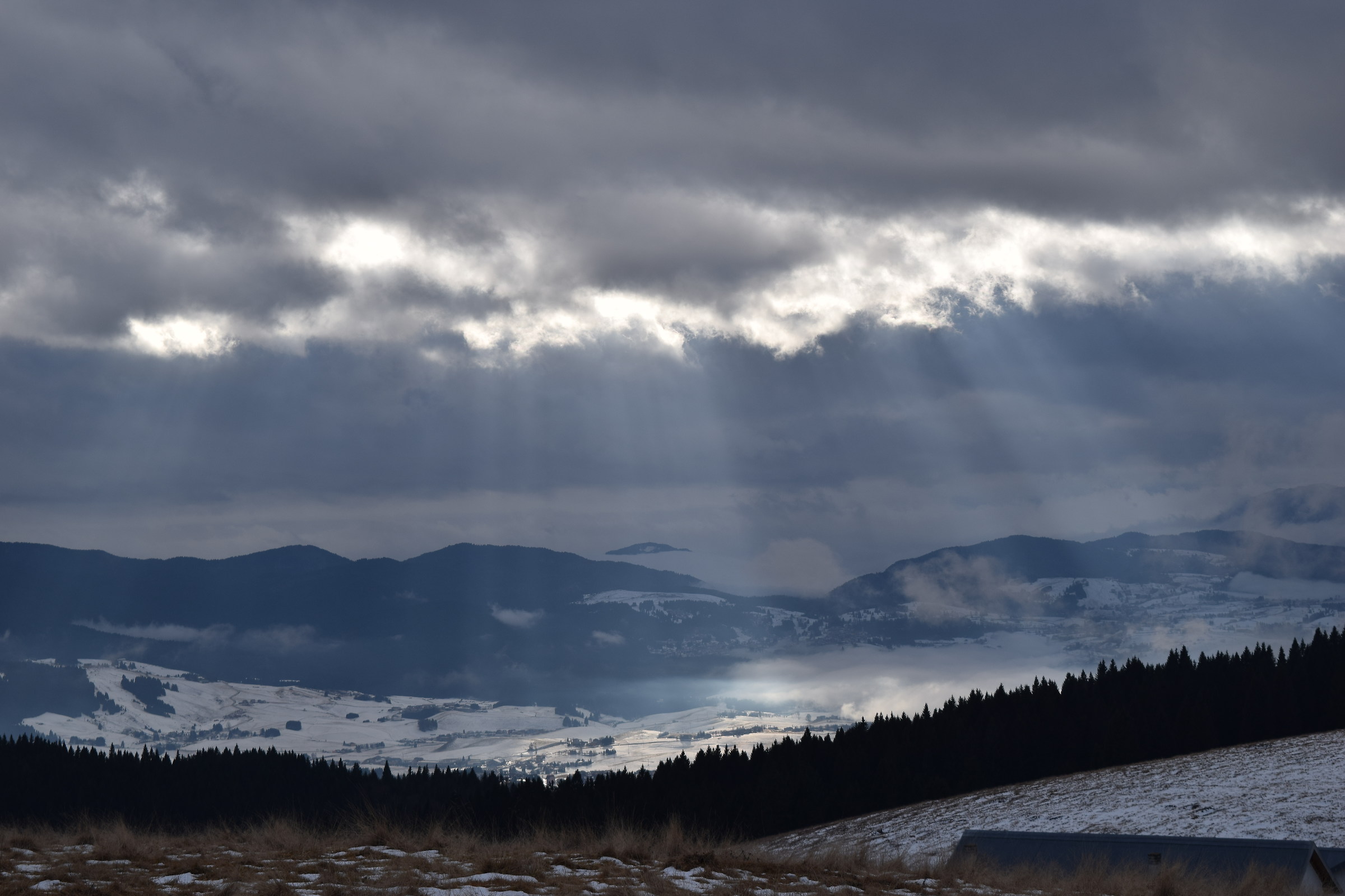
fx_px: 3082
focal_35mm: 82
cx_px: 672
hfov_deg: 24.6
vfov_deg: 16.6
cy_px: 448
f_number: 8
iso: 100
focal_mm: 55
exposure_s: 1/640
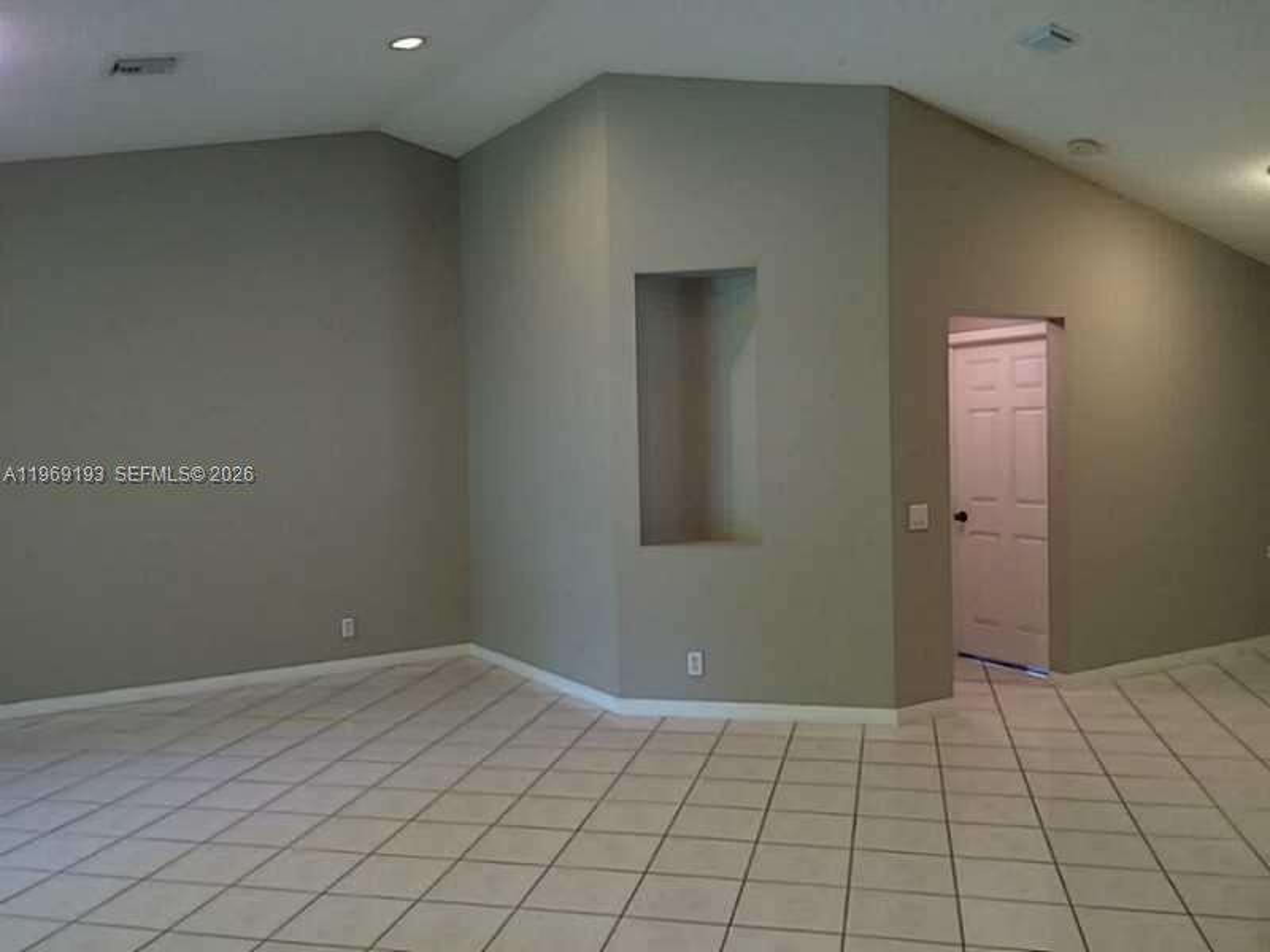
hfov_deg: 61.7
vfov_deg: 48.2
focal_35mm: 29
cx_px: 635
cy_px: 476
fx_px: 1064
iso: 80
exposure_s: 1/30
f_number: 2.2
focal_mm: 4.15
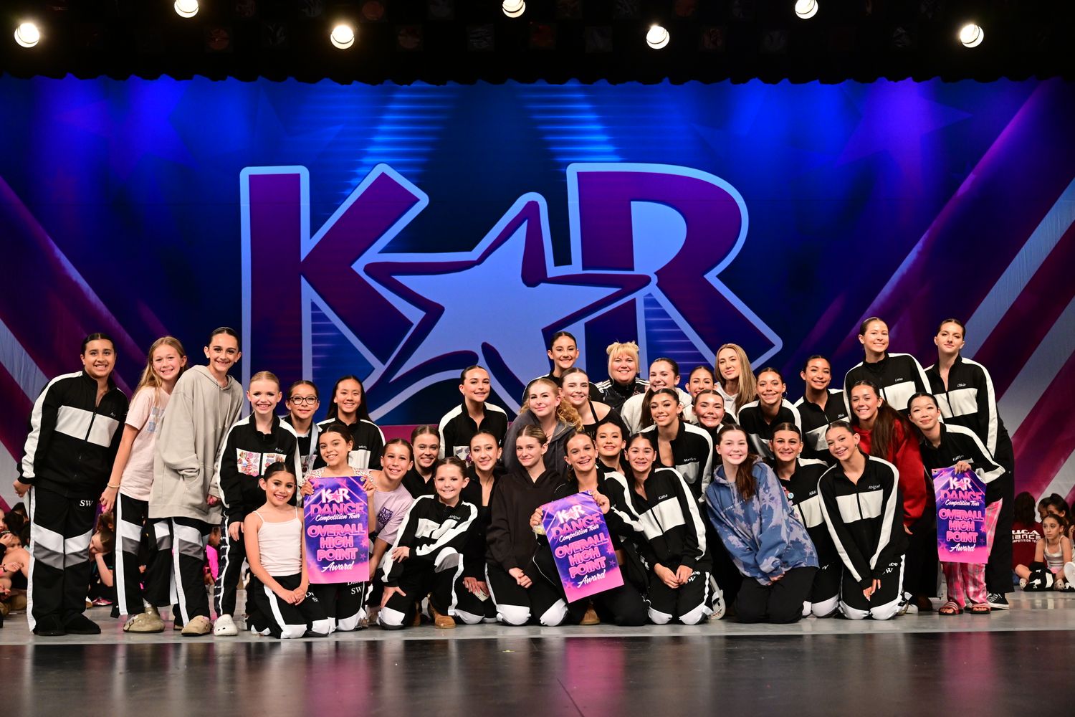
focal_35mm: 47
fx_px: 1403
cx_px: 538
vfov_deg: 28.6
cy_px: 358
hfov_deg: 41.9
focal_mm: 47
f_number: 3.5
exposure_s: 1/800
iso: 2500
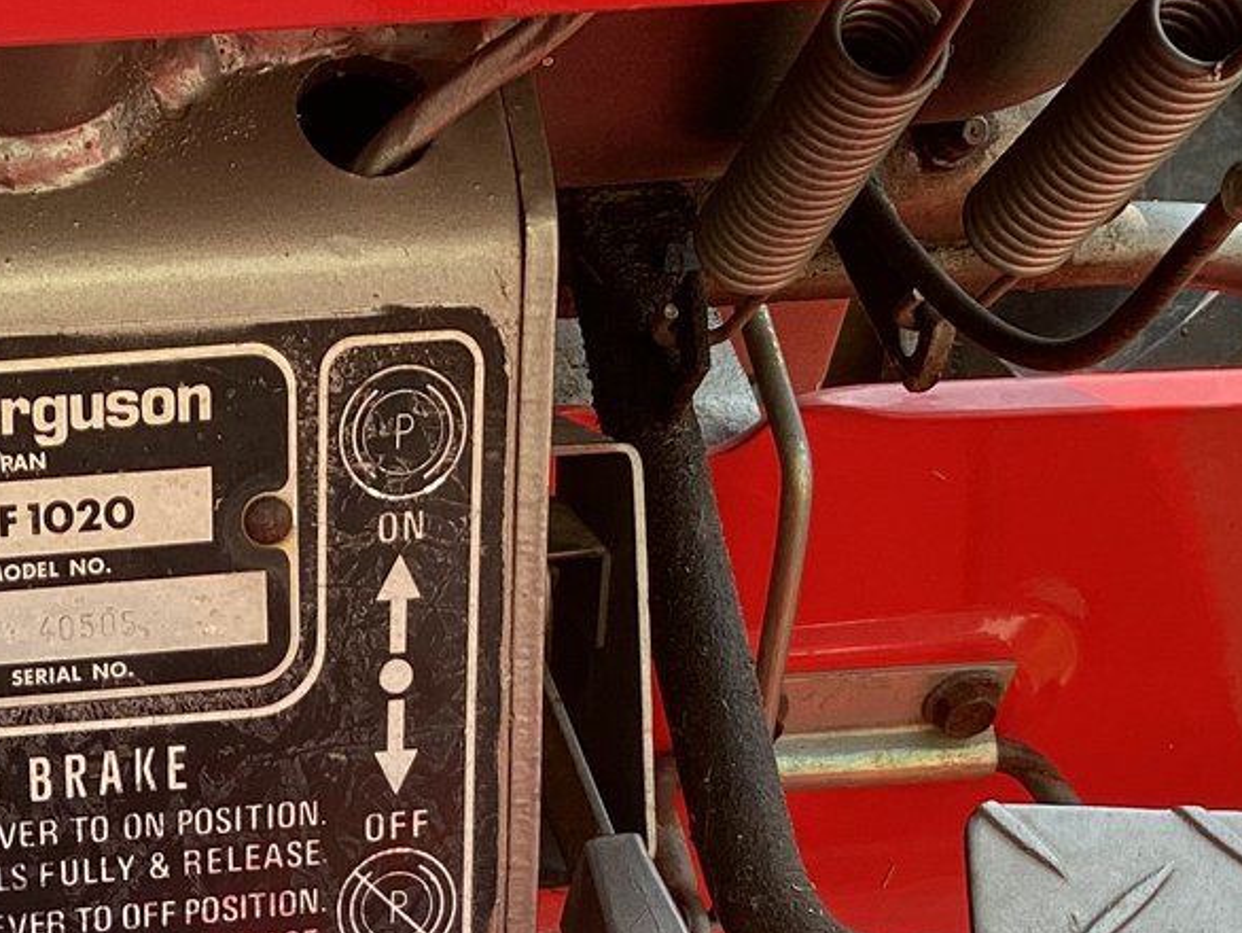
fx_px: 2872
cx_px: 16
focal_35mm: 80
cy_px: 1093
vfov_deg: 17.6
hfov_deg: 23.4
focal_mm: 3.3
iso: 25
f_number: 2.4
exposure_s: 1/175
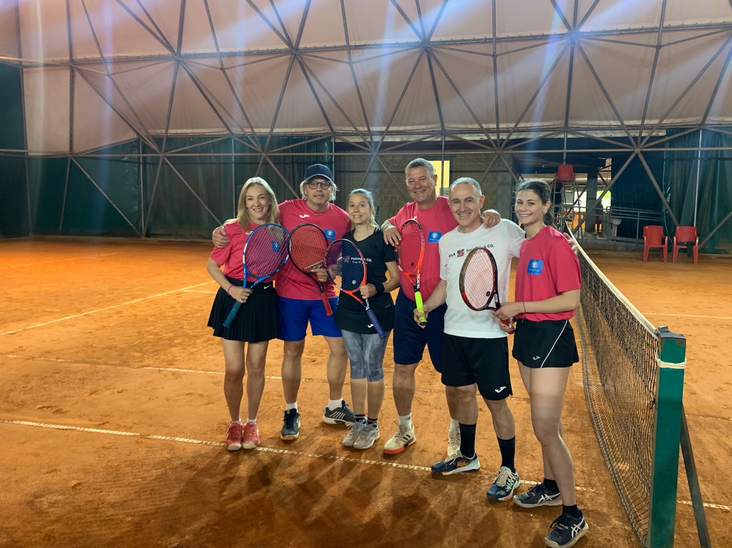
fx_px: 592
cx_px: 382
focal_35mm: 28
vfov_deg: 49.7
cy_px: 274
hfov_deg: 63.4
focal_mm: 4.25
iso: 320
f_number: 1.8
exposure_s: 1/33
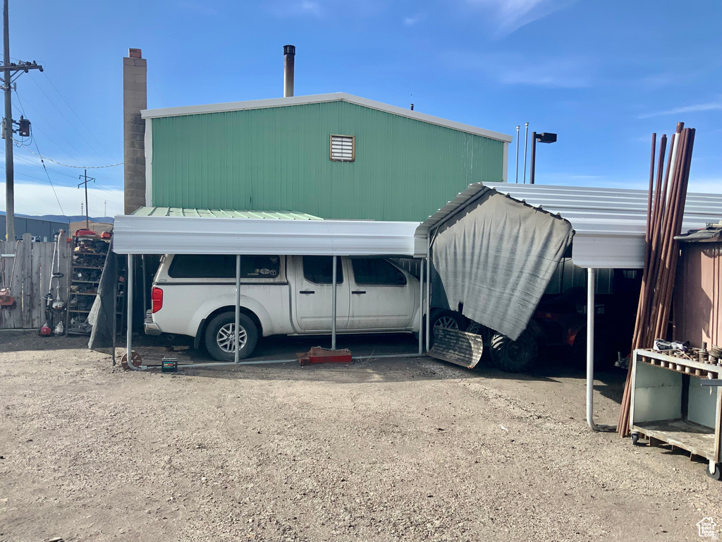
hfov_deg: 61.7
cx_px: 361
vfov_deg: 48.2
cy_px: 271
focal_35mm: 29
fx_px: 605
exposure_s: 1/1451
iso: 16
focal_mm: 3
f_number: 1.8
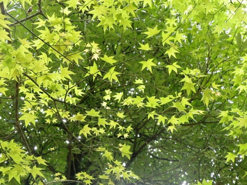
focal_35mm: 84
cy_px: 92
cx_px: 124
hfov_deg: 23.3
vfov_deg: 17.6
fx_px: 600
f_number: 4
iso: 400
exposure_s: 1/53.2
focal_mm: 14.9
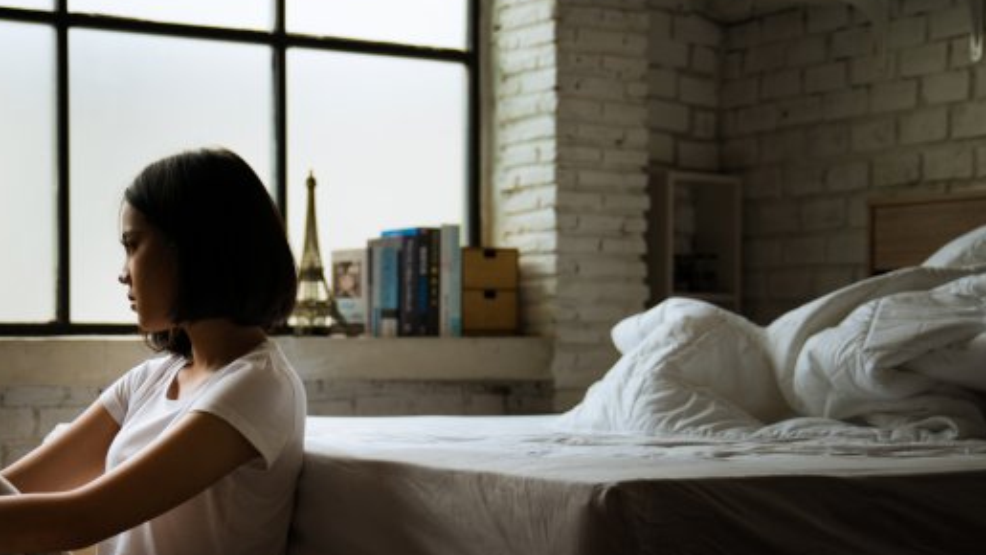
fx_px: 1831
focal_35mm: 70
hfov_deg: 30.0
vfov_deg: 17.2
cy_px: 390
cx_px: 377
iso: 200
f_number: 2.8
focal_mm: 43
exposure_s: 1/40
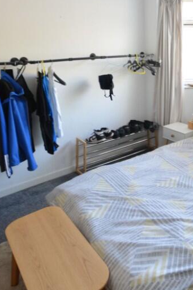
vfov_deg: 61.0
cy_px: 106
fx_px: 241
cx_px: 155
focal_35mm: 30
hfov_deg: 41.6
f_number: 8
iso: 400
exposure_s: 1/13
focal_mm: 10
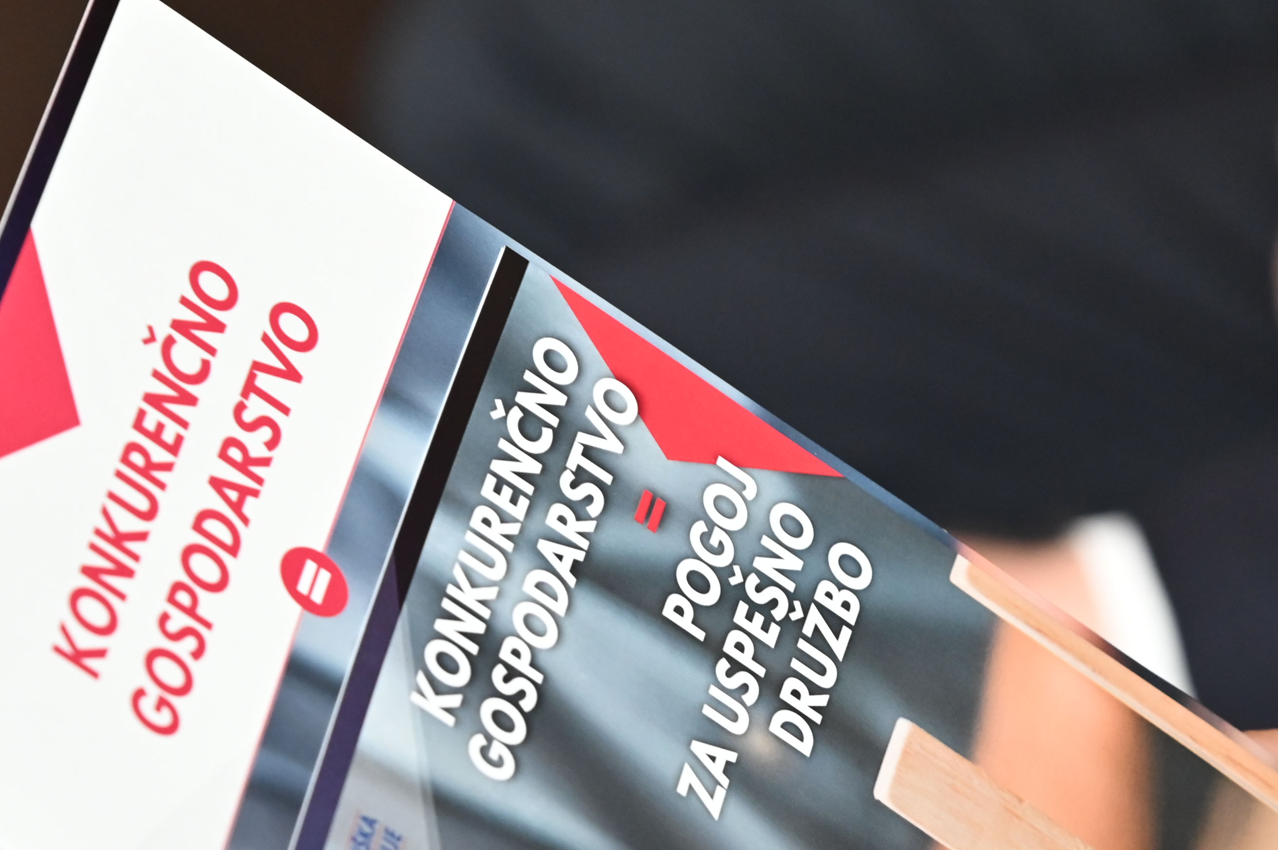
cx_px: 886
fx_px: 16390
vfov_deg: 3.0
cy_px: 895
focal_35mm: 462
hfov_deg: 4.5
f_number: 6.3
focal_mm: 200
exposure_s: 1/160
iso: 2000
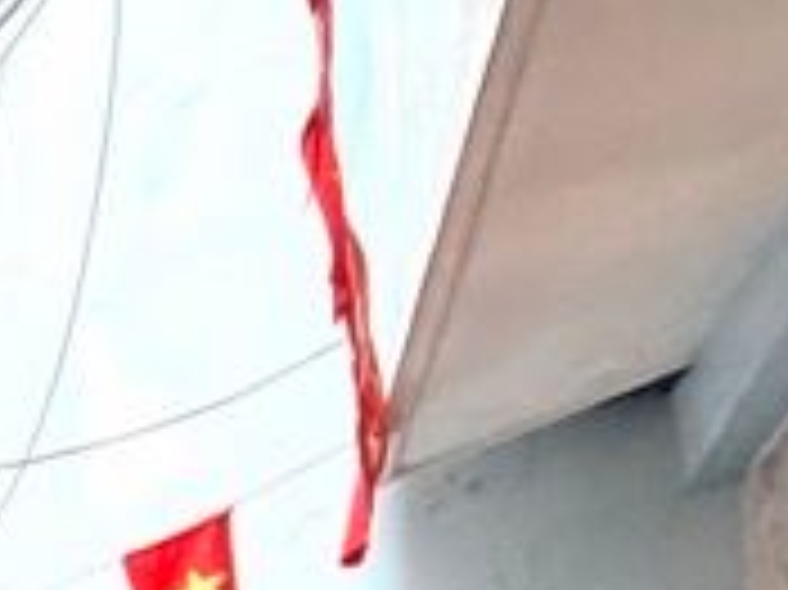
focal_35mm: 82
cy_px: 1693
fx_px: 1865
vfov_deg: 11.6
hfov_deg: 12.3
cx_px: -1459
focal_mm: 2.22
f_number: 2.2
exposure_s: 1/121
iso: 200
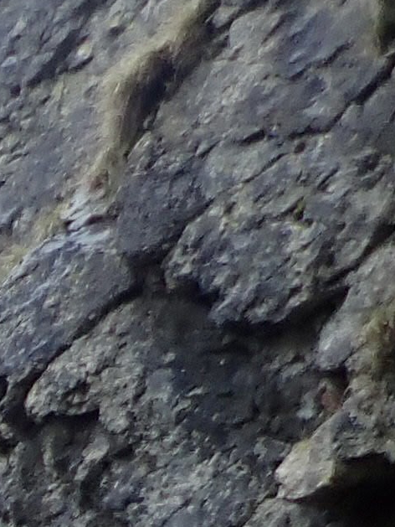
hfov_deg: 7.9
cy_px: 1213
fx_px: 2418
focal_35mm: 159
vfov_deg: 10.8
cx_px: -851
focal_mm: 4.5
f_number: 2
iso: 100
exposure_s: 1/60
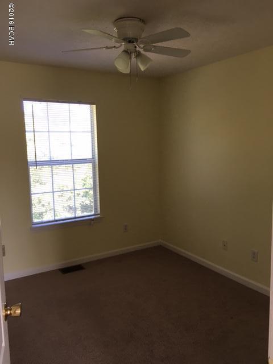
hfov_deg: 48.2
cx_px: 136
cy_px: 182
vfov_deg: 61.7
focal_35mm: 29
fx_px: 305
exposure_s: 1/40
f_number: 2.2
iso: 32
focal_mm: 4.15
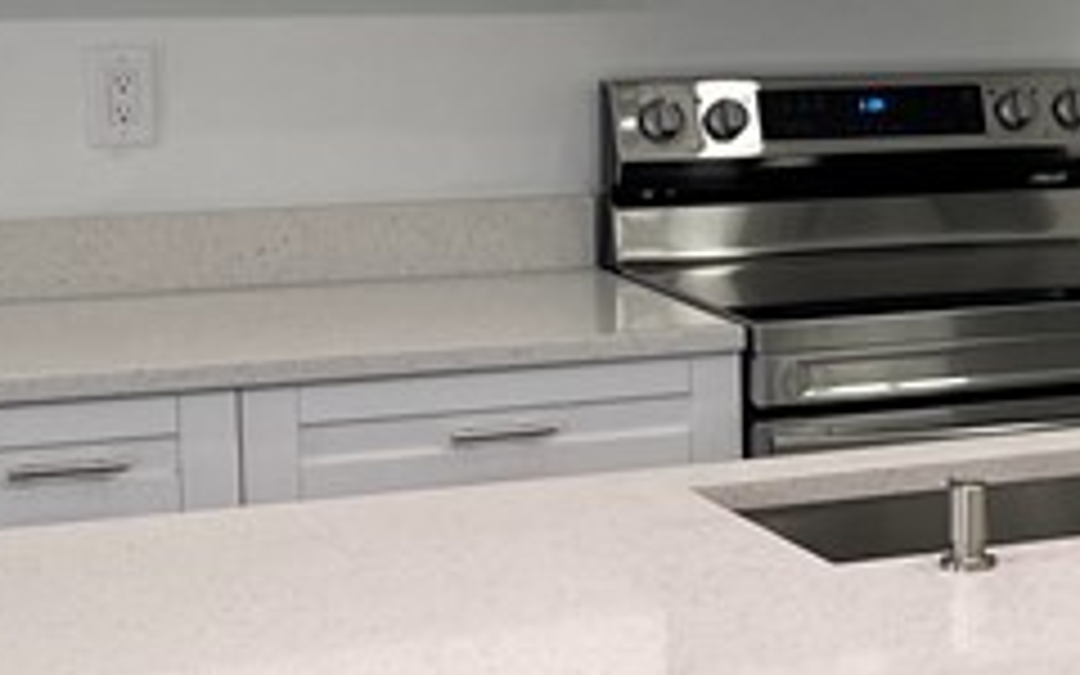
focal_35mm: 113
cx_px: 1588
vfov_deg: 11.6
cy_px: 288
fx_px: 3326
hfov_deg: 16.8
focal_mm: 5.1
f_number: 1.6
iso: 40
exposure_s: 1/120
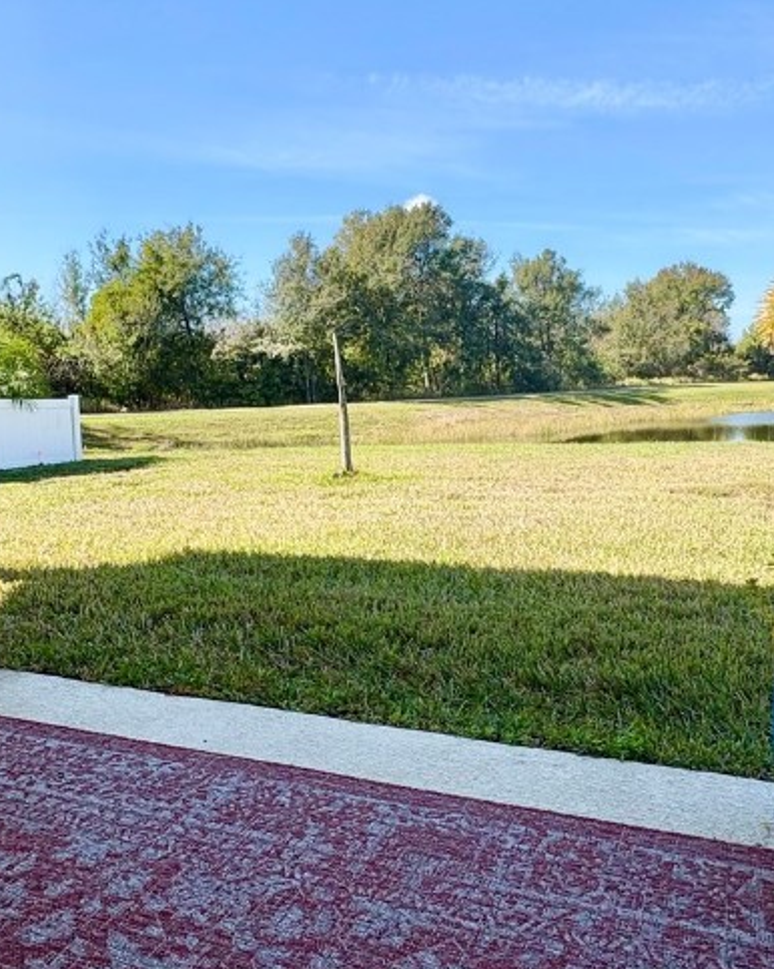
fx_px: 831
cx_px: 423
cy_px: 445
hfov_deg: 49.9
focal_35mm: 29
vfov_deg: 60.4
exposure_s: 1/1217
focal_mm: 2.22
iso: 40
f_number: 2.2
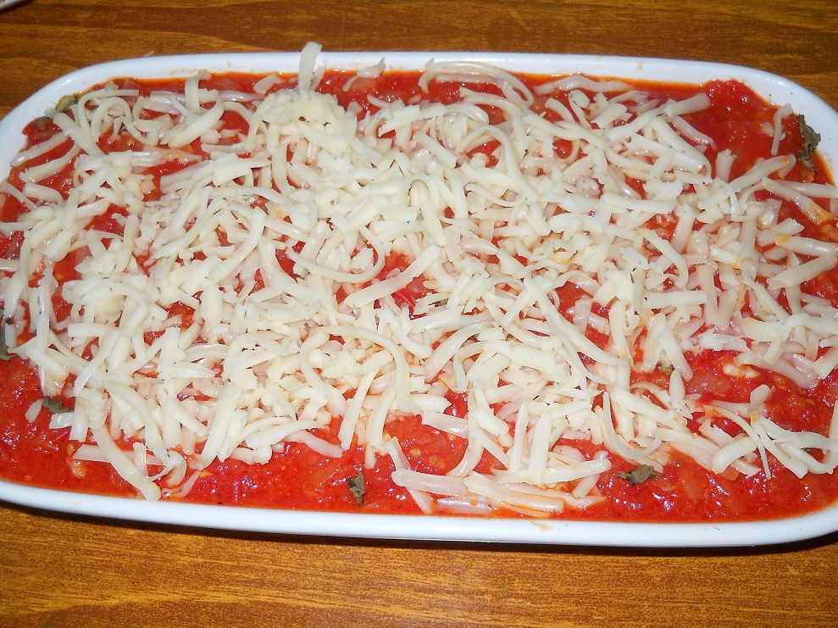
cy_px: 314
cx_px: 419
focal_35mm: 41
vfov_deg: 35.1
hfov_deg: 45.8
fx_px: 992
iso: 80
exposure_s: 1/30
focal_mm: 6.72
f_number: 3.1
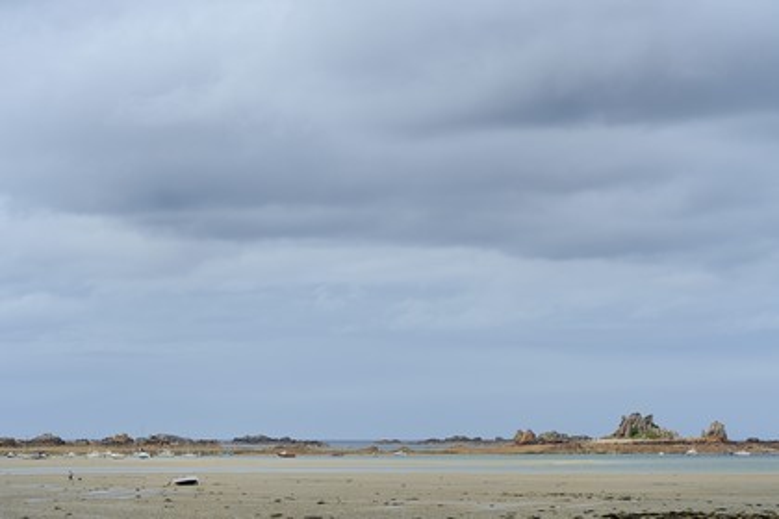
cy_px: 260
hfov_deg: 14.7
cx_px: 390
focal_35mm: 140
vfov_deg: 9.8
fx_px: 3029
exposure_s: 1/250
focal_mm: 140
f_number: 14
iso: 200
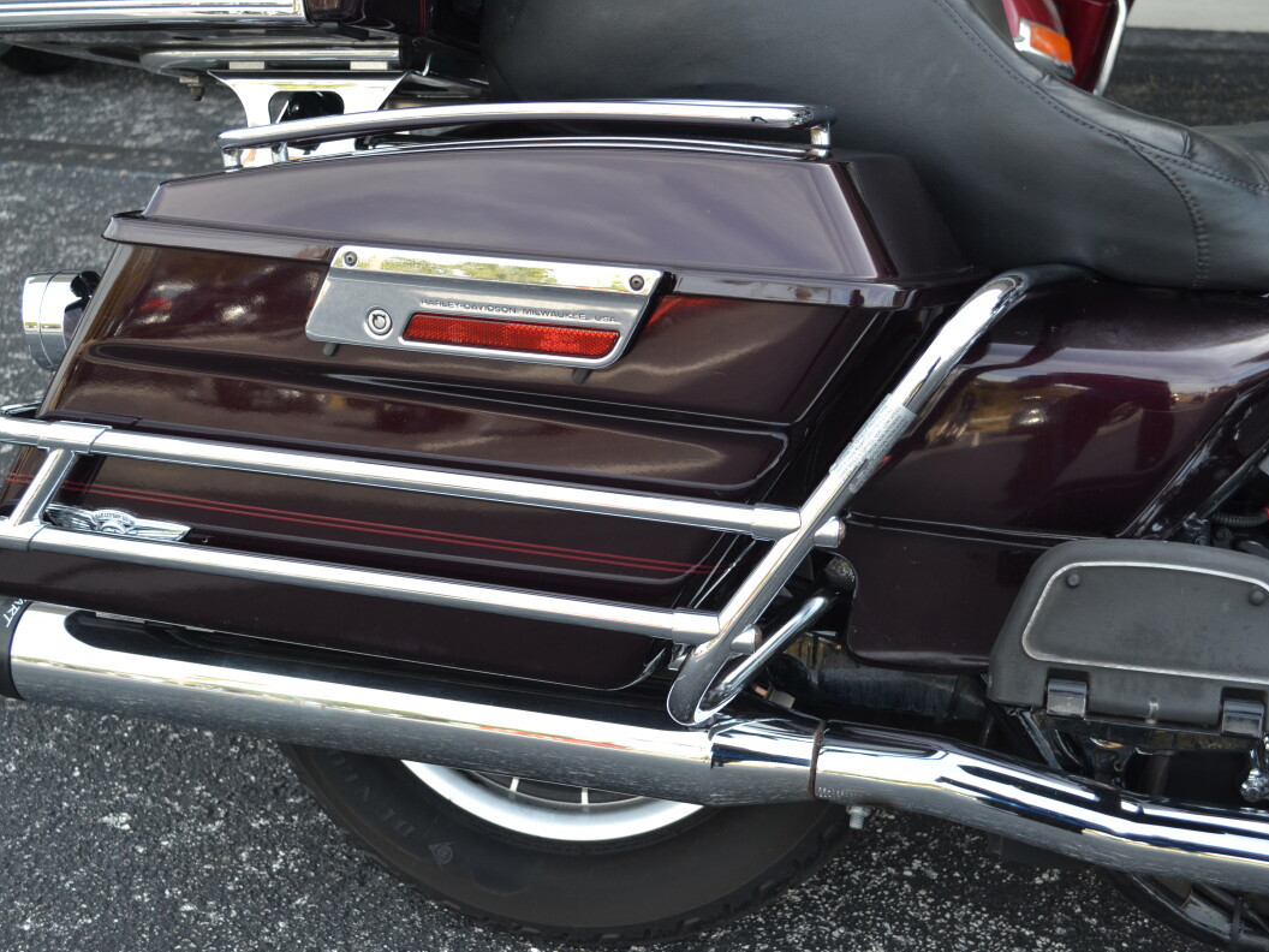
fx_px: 1743
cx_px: 604
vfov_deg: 30.5
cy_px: 480
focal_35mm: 48
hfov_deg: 40.0
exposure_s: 1/125
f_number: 5.6
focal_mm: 29
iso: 220
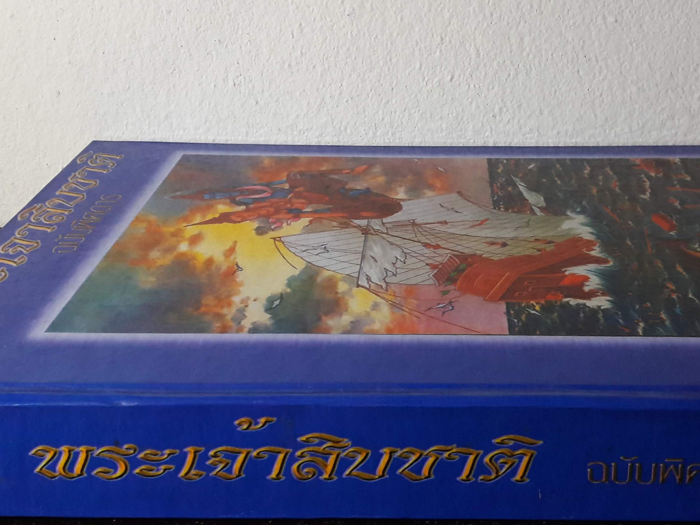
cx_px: 427
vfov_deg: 29.1
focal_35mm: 50
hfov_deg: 38.0
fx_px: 1011
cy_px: 221
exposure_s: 1/25
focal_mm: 3.7
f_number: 1.9
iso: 160
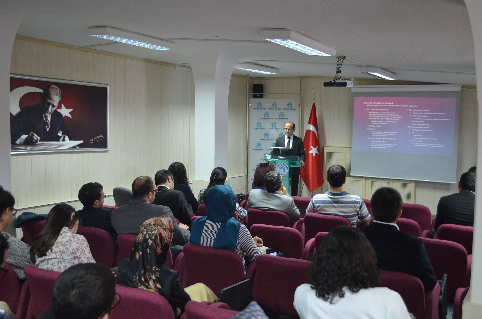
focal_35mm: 36
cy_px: 160
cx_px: 241
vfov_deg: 36.7
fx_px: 481
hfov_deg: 53.2
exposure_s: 1/30
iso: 900
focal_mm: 24
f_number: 4
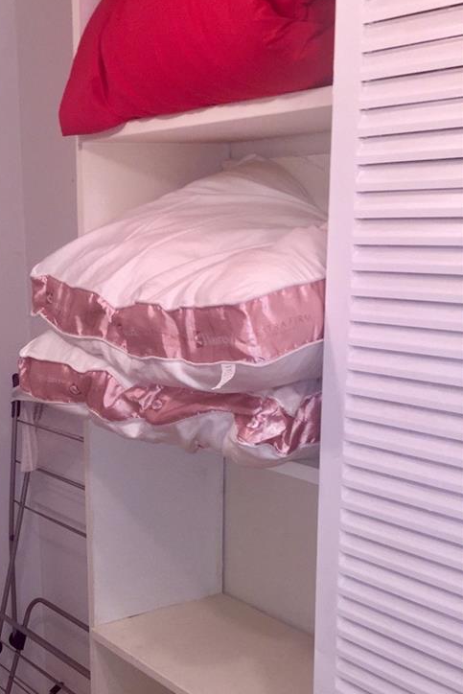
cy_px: 487
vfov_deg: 38.9
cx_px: 34
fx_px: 964
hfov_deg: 26.0
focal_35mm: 50
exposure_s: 1/30
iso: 40
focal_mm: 4.15
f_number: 2.2
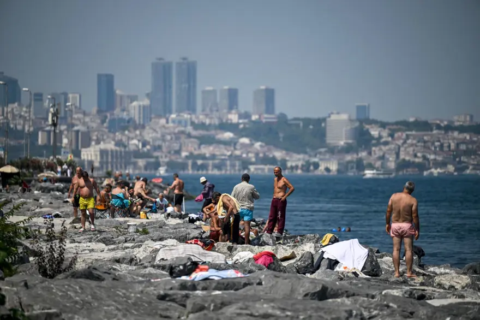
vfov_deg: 6.9
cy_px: 160
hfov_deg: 10.3
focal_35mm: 200
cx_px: 240
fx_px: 2666
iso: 250
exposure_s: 1/8000
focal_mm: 200
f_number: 2.8
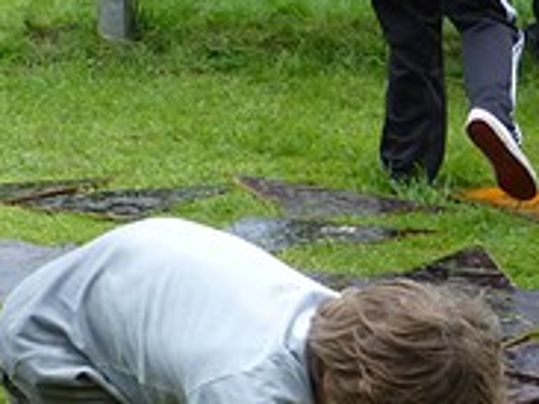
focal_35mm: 179
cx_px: 680
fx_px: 2785
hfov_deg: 10.8
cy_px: 490
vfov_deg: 8.2
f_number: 3.9
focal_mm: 7.4
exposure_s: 1/160
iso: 100
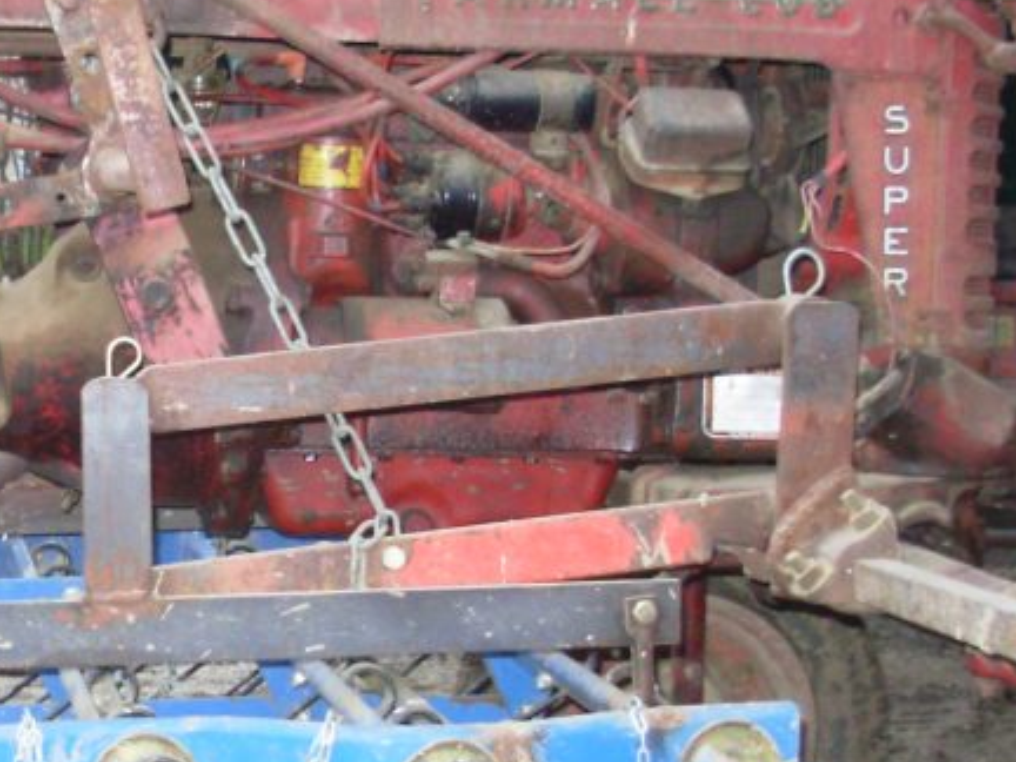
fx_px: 2642
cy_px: 602
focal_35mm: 90
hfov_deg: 21.5
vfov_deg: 16.3
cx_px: 230
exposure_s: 1/98.7
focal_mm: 6.3
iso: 154
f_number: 2.9
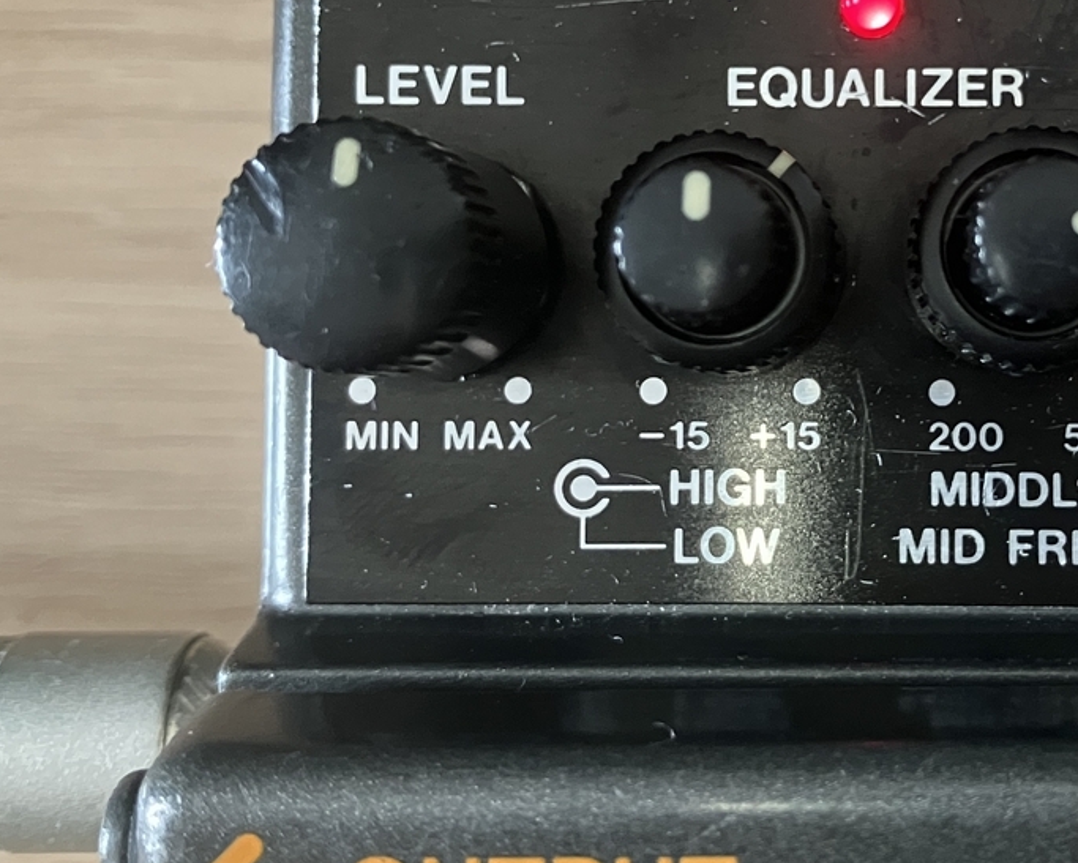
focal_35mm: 48
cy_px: 334
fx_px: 1532
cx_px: 870
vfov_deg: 31.4
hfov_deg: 37.3
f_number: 1.8
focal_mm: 3.99
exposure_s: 1/30
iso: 640
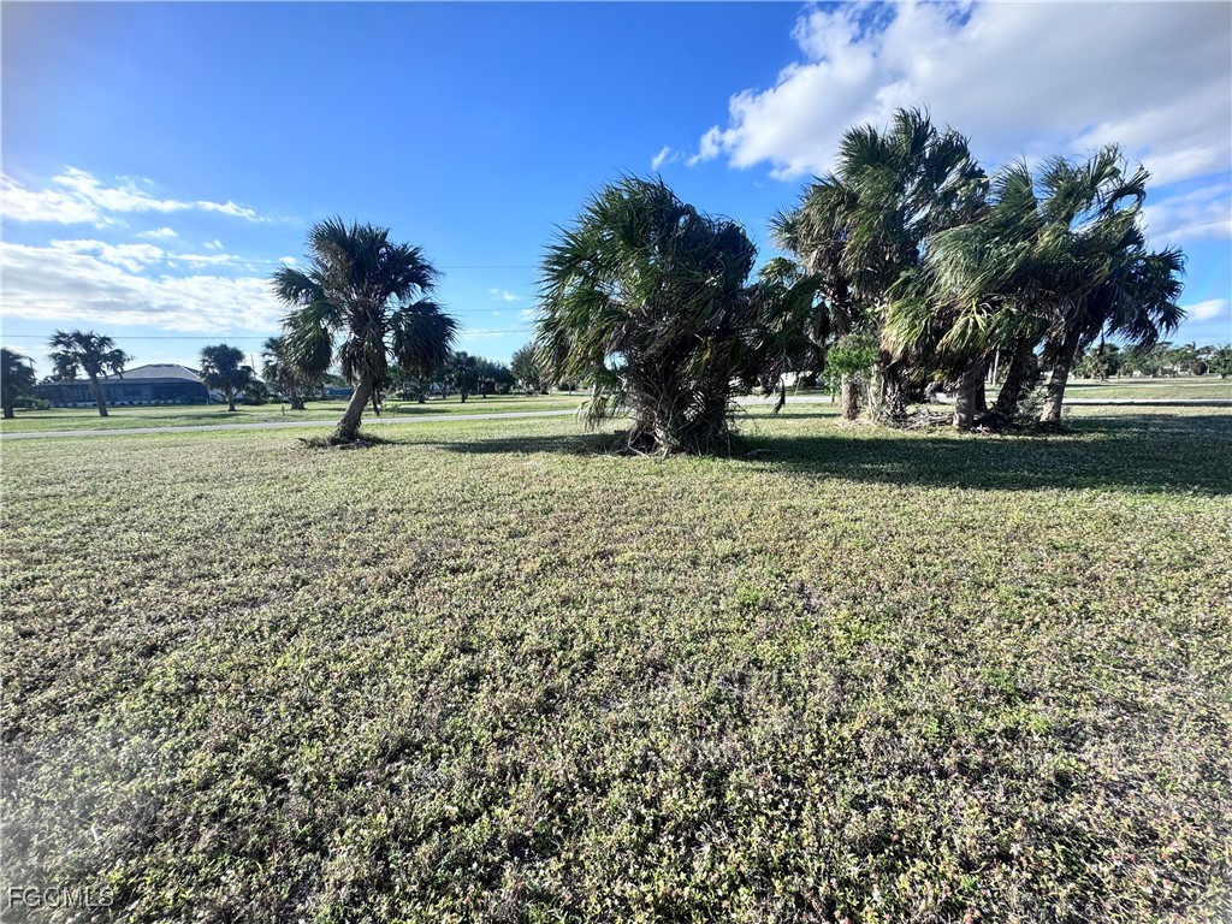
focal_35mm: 14
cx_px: 616
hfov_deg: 102.1
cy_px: 462
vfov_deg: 85.7
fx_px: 498
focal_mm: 2.22
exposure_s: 1/1034
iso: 50
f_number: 2.2
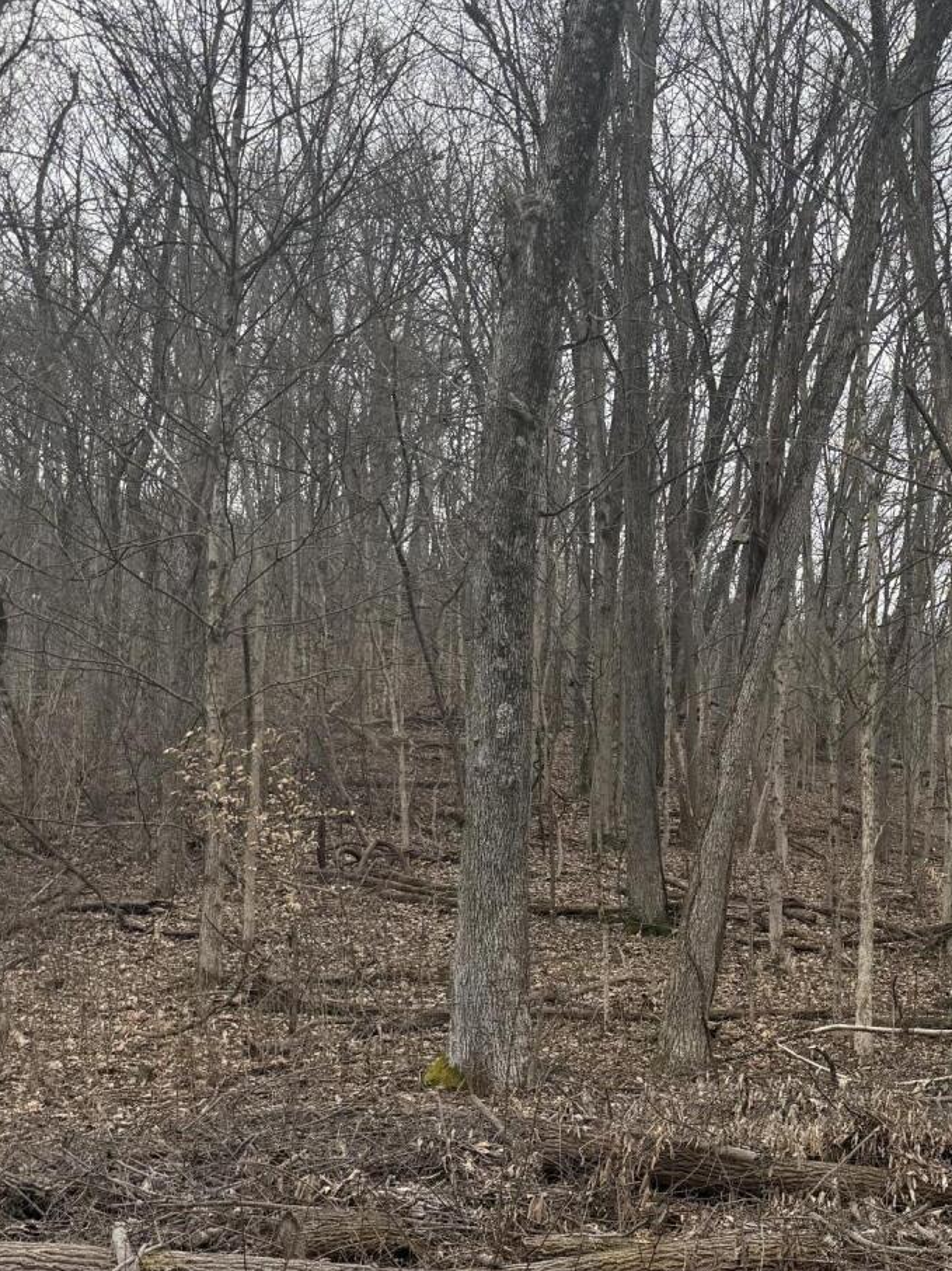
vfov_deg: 35.7
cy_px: 884
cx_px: 1024
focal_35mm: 53
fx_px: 1944
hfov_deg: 25.7
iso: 80
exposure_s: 1/1139
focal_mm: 6.76
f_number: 1.78
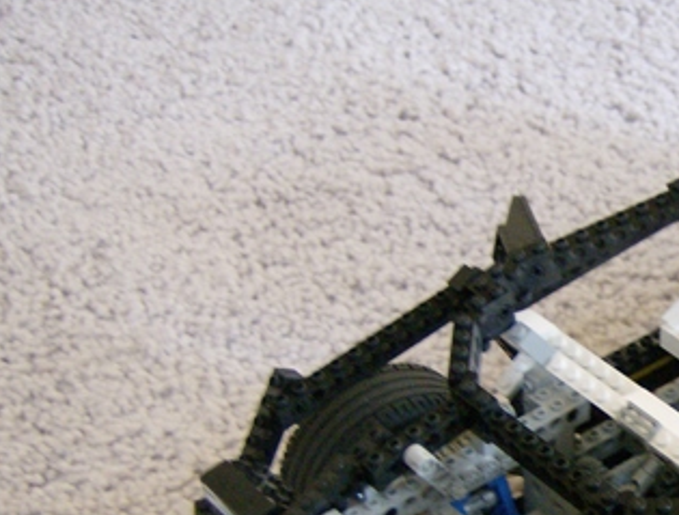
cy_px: 429
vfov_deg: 18.4
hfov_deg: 22.9
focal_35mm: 80
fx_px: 1576
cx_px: 744
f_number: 2.8
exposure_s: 1/13.4
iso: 200
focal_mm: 6
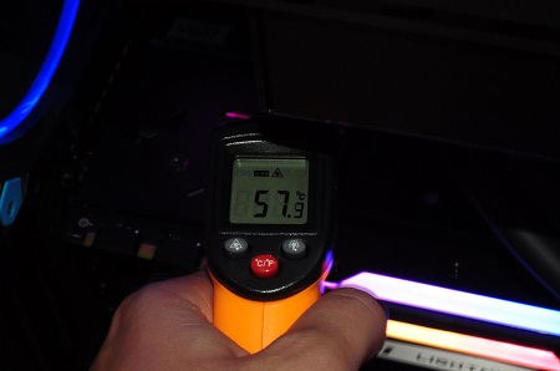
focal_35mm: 75
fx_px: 1164
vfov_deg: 18.1
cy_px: 186
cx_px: 280
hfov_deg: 27.0
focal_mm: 50
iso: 800
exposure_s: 1/3
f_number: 16
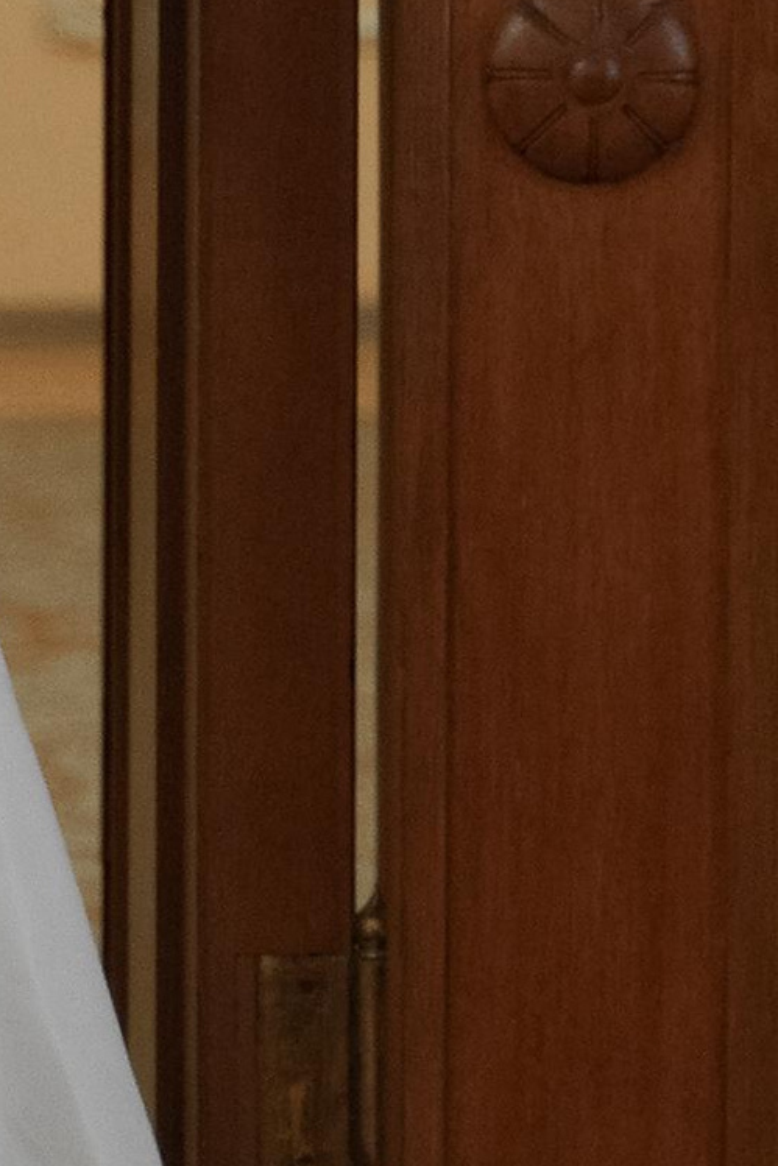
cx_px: -781
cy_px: -203
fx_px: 11145
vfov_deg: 6.0
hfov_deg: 4.0
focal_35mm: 344
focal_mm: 67
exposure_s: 1/250
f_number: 2.8
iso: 1250
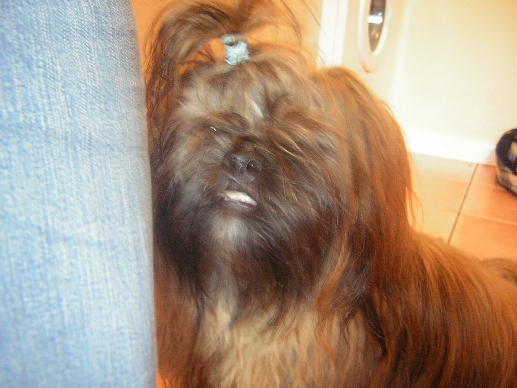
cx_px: 258
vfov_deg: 39.7
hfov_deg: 51.4
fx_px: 538
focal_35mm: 36
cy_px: 194
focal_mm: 4.7
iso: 164
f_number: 2.6
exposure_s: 1/5.4
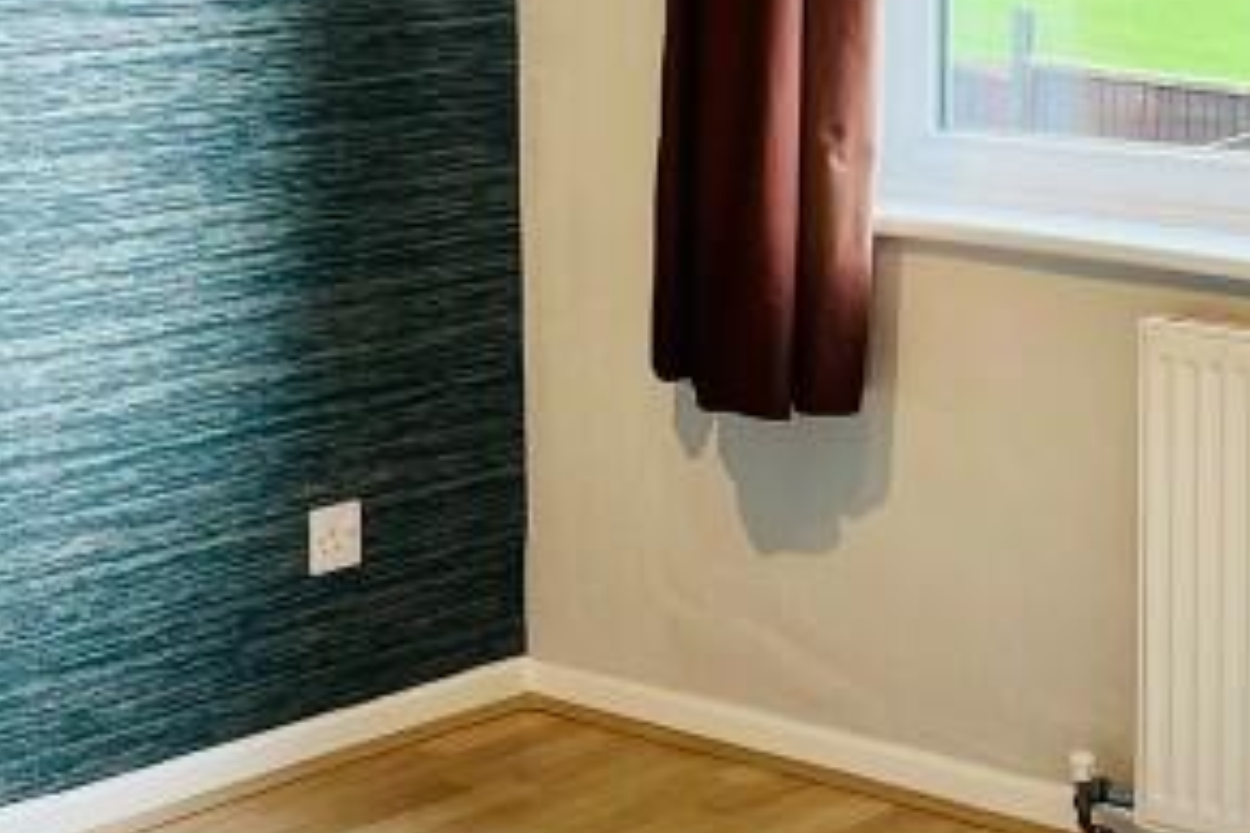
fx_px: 3298
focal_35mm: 95
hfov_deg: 21.4
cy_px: 0
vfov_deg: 14.2
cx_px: 541
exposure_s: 1/100
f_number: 1.5
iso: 50
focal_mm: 5.7
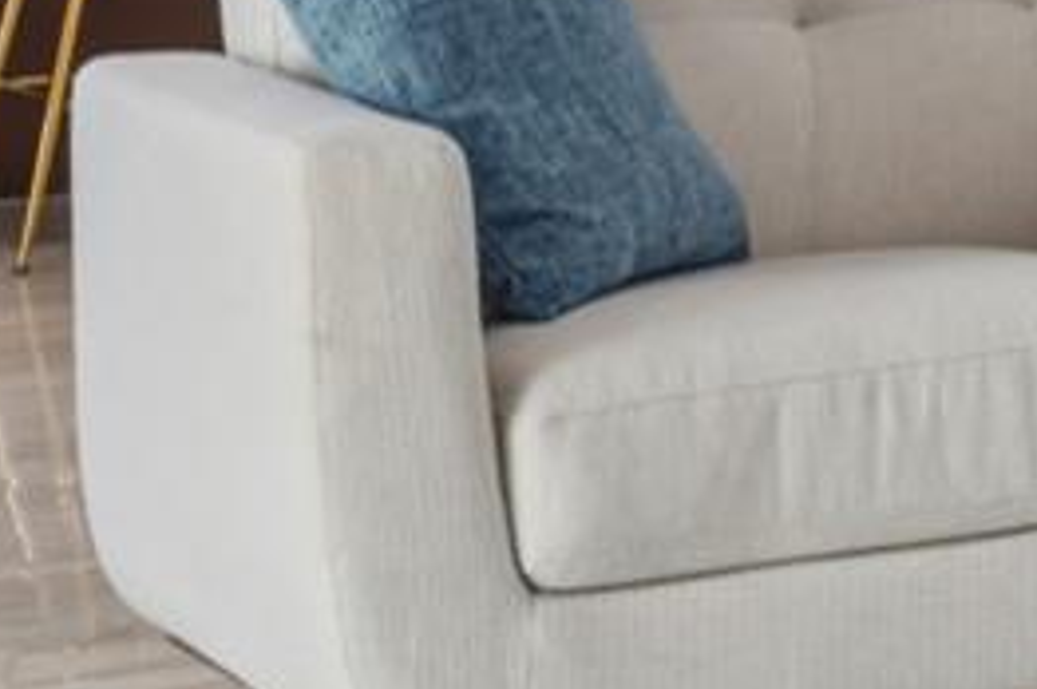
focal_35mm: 172
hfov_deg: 10.2
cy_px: -487
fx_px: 4948
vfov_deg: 7.7
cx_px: 2589
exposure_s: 1/30
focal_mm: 30
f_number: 9
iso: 100
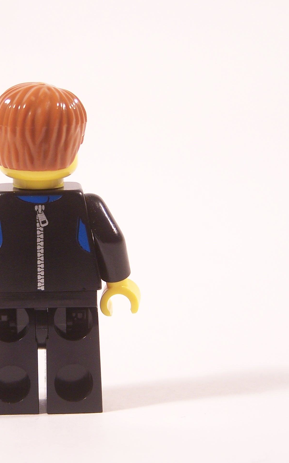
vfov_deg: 12.6
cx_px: 42
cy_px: 231
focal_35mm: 166
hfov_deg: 7.9
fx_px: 2092
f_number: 3.2
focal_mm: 19.4
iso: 100
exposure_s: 1/15
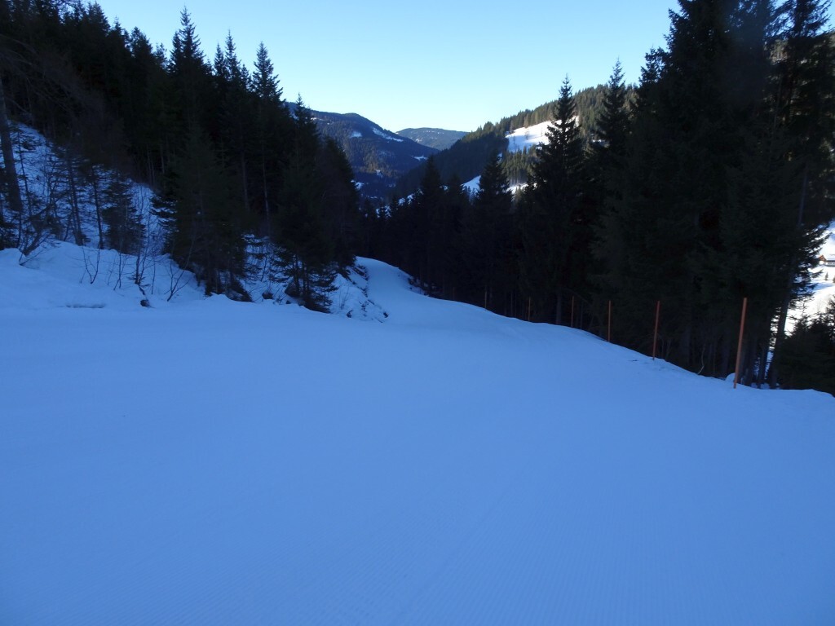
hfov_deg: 71.6
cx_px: 418
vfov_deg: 56.8
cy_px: 313
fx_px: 579
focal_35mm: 24
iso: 80
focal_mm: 4.1
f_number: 3.5
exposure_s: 1/320
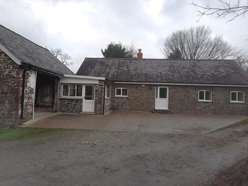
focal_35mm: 25
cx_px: 124
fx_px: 179
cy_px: 93
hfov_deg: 69.4
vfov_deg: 54.9
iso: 32
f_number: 2
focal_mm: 4.6
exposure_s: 1/189
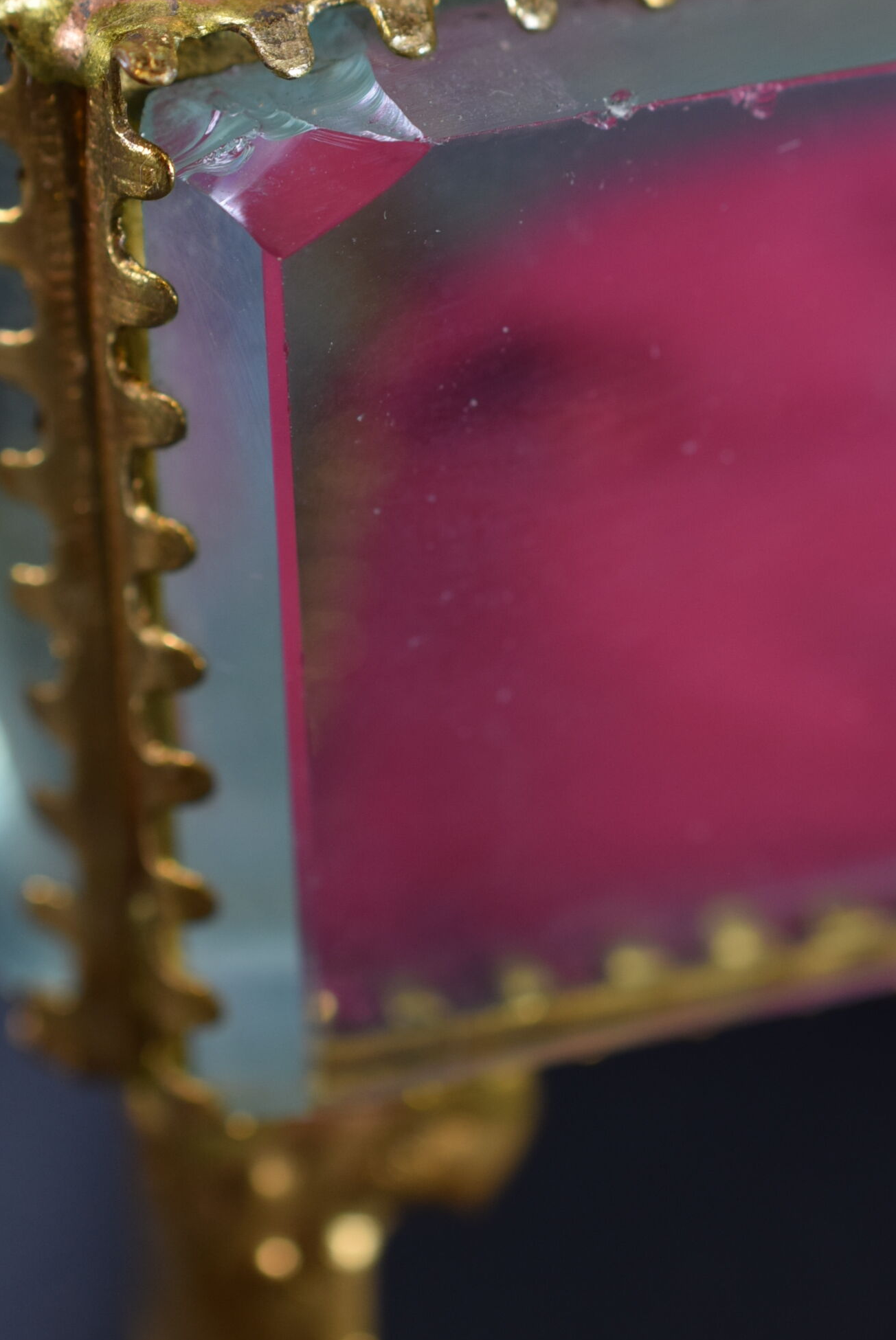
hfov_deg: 14.9
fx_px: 3428
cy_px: 444
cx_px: 346
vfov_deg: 22.0
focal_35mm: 92
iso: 400
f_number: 5.6
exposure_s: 1/125
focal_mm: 40
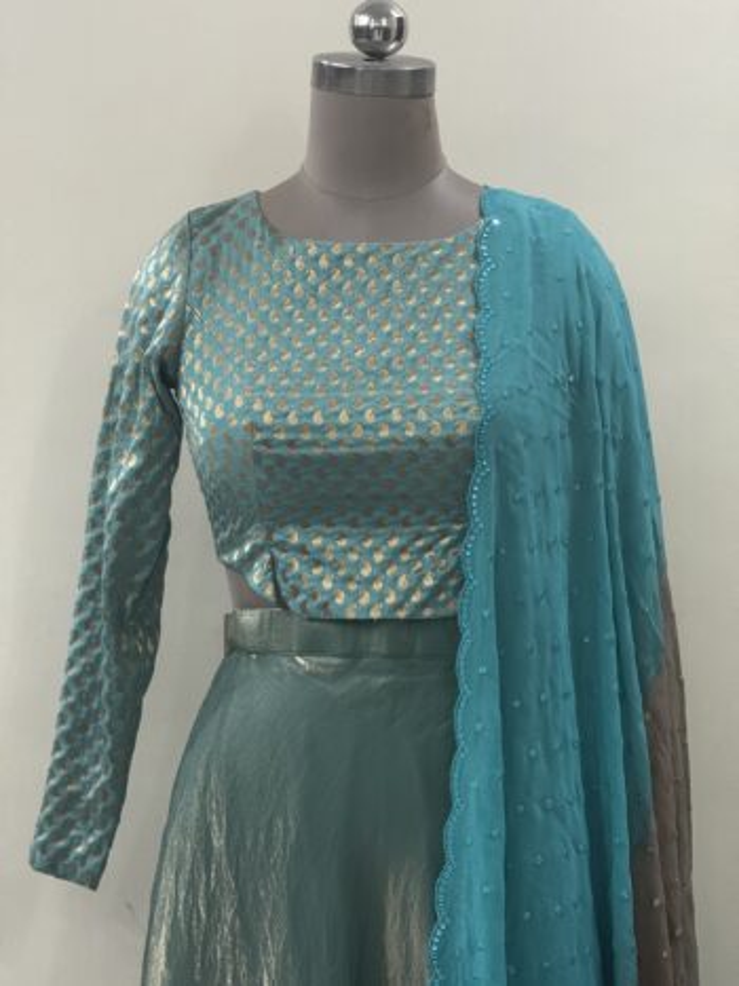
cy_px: 493
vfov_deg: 16.4
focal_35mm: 120
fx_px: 3417
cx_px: 370
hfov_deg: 12.3
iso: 250
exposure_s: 1/50
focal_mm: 15.66
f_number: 2.8
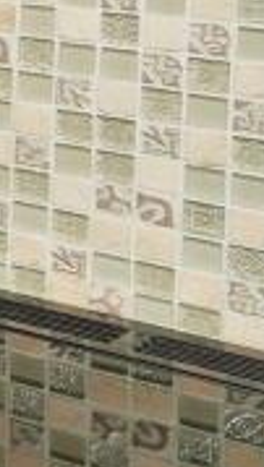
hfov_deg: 6.8
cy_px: -48
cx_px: -967
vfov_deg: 19.0
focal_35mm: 108
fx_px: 1341
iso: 400
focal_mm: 12.5
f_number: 8
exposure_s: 1/125
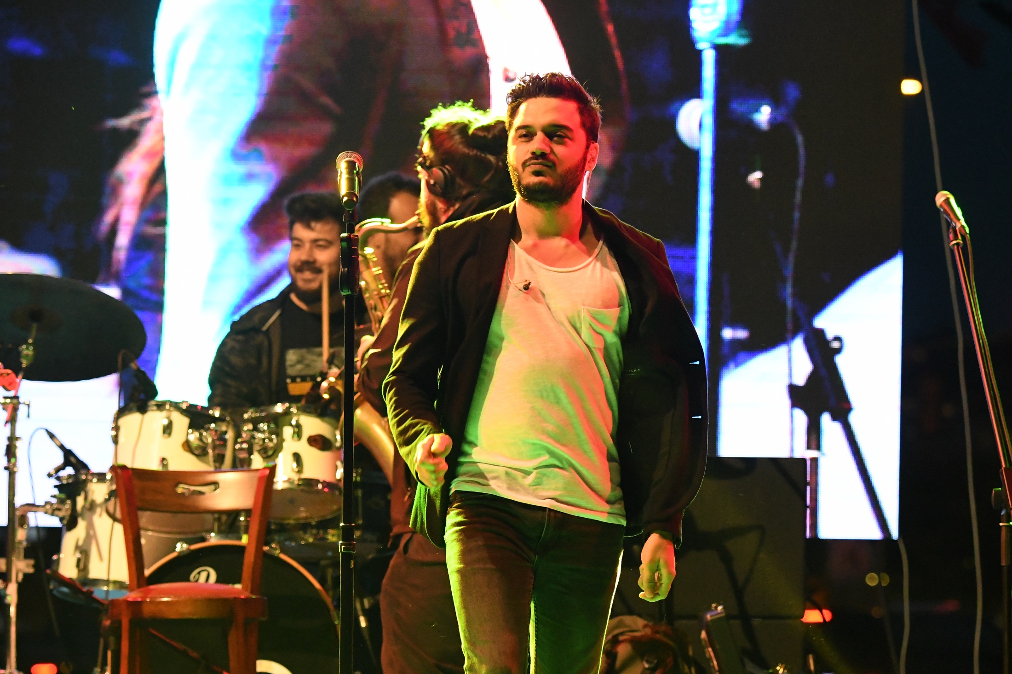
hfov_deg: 7.8
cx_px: 506
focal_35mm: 262
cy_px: 337
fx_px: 7378
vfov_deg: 5.2
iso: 8000
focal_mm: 175
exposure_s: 1/250
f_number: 5.6
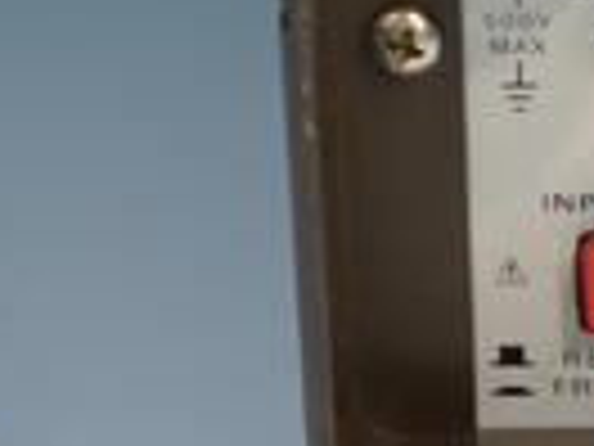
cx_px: 842
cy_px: -68
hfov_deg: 2.3
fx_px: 14551
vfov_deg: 1.8
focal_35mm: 848
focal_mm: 140
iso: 200
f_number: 8
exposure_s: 1/3.2
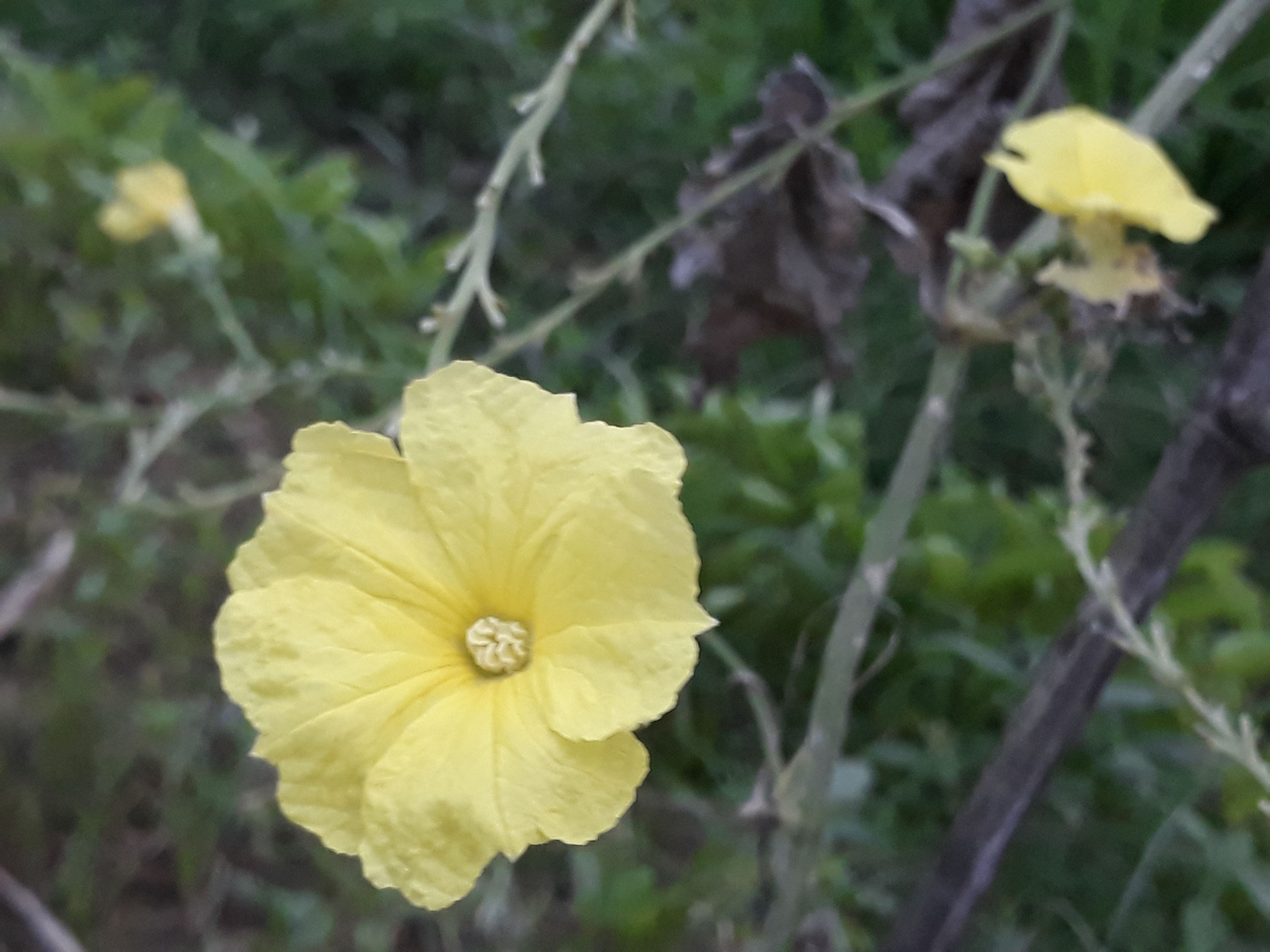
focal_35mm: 27
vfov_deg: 51.4
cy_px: 476
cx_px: 635
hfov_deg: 65.3
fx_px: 991
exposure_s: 1/50
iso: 160
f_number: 1.7
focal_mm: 3.71
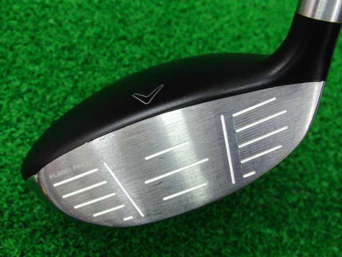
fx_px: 366
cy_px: 128
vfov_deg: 38.7
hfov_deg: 50.1
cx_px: 171
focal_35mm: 37
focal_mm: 6.42
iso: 400
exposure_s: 1/30
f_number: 3.6
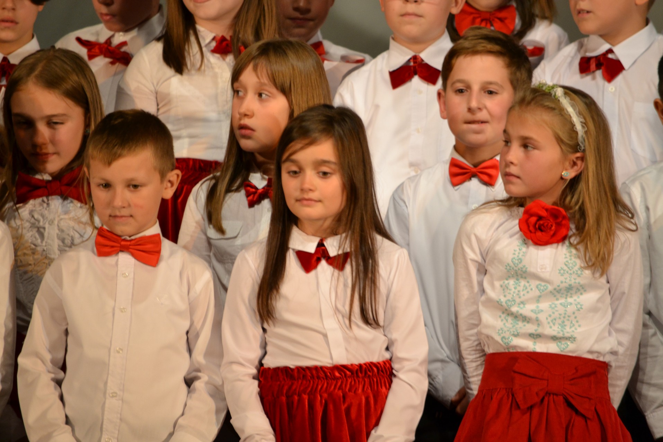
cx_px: 332
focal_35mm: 450
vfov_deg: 3.1
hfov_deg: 4.6
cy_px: 221
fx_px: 8287
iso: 800
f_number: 5.6
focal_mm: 300
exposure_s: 1/80
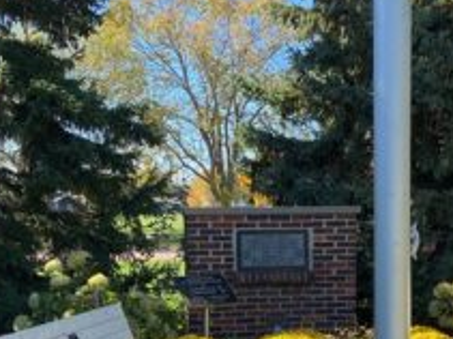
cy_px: 281
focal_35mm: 74
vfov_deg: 19.6
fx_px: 968
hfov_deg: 26.0
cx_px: 341
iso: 32
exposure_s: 1/839
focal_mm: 4.25
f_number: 1.8
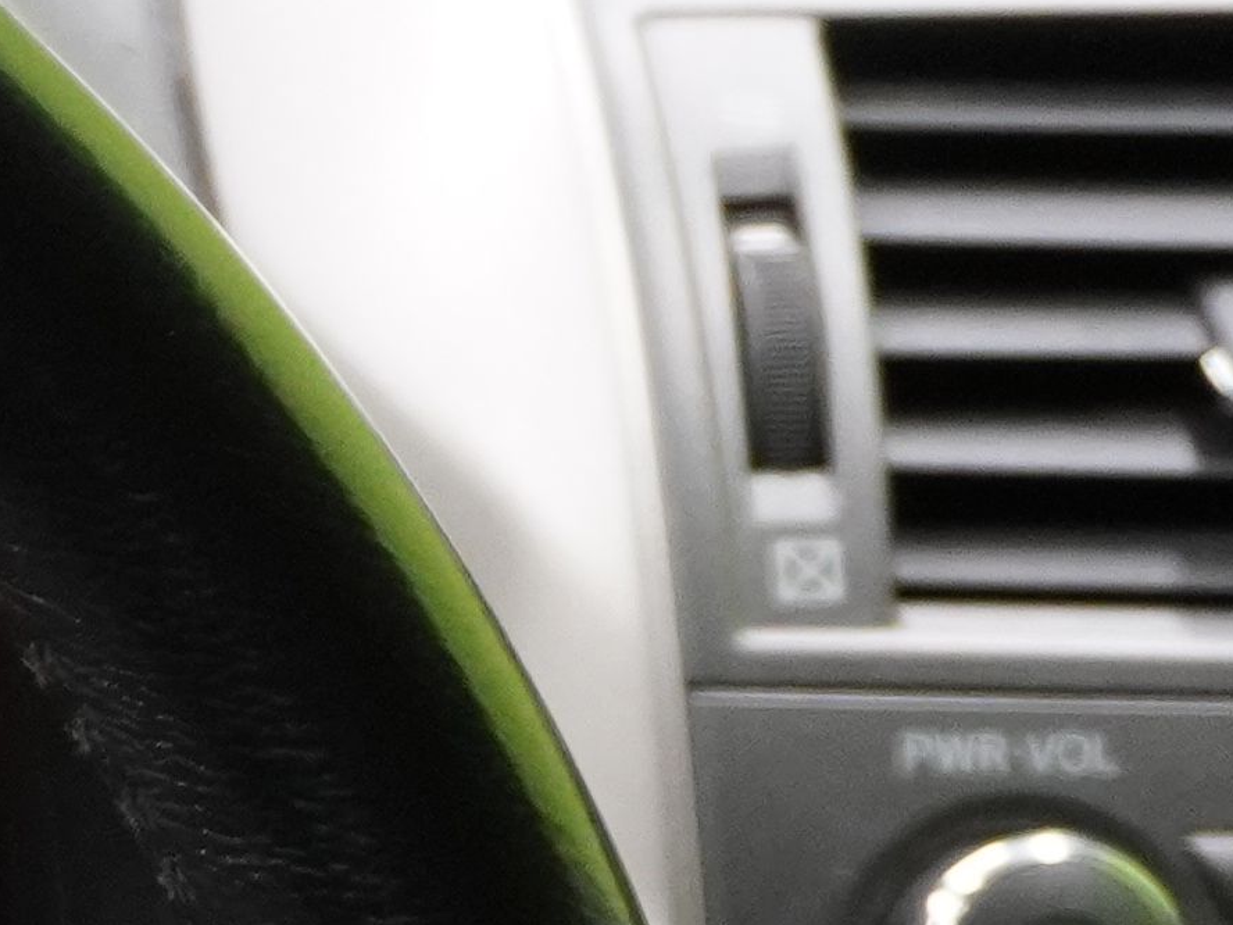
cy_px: 1862
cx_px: -1659
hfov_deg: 8.2
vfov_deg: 6.4
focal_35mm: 224
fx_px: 7988
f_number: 4
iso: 1600
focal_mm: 23
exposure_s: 1/40
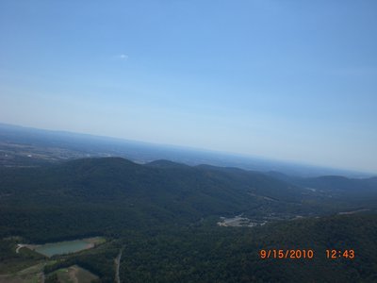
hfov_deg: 49.0
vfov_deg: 37.7
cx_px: 188
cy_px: 142
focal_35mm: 38
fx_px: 414
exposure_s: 1/1250
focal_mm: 6.3
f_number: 4.4
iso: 50
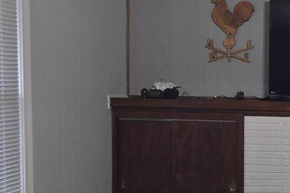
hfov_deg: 21.2
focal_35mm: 91
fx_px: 733
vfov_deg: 14.9
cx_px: 326
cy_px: 163
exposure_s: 1/60
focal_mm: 5.4
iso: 100
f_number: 1.8
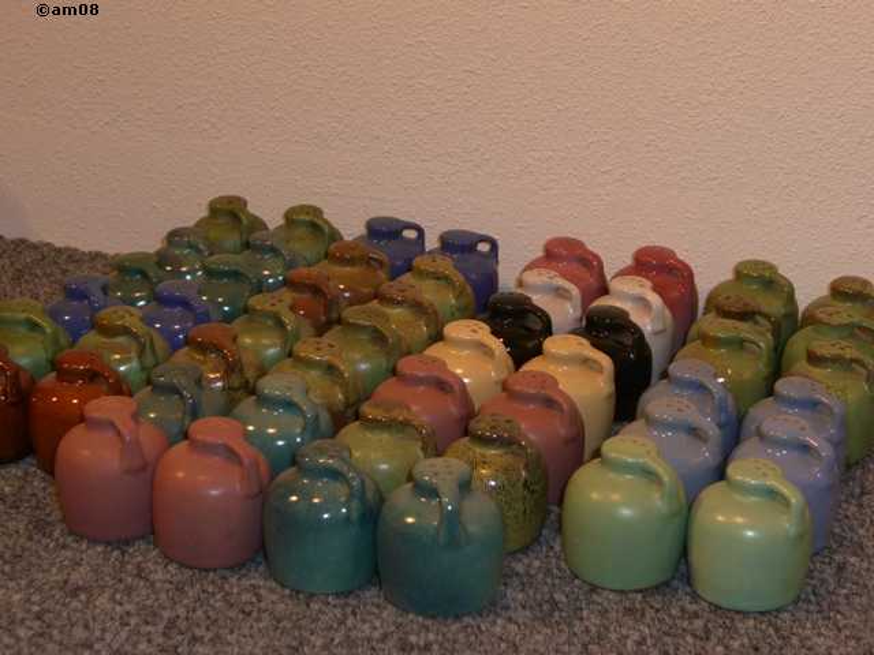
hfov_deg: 29.4
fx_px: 1666
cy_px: 328
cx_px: 437
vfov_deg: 22.3
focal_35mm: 66
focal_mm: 13.7
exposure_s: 1/30
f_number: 3.8
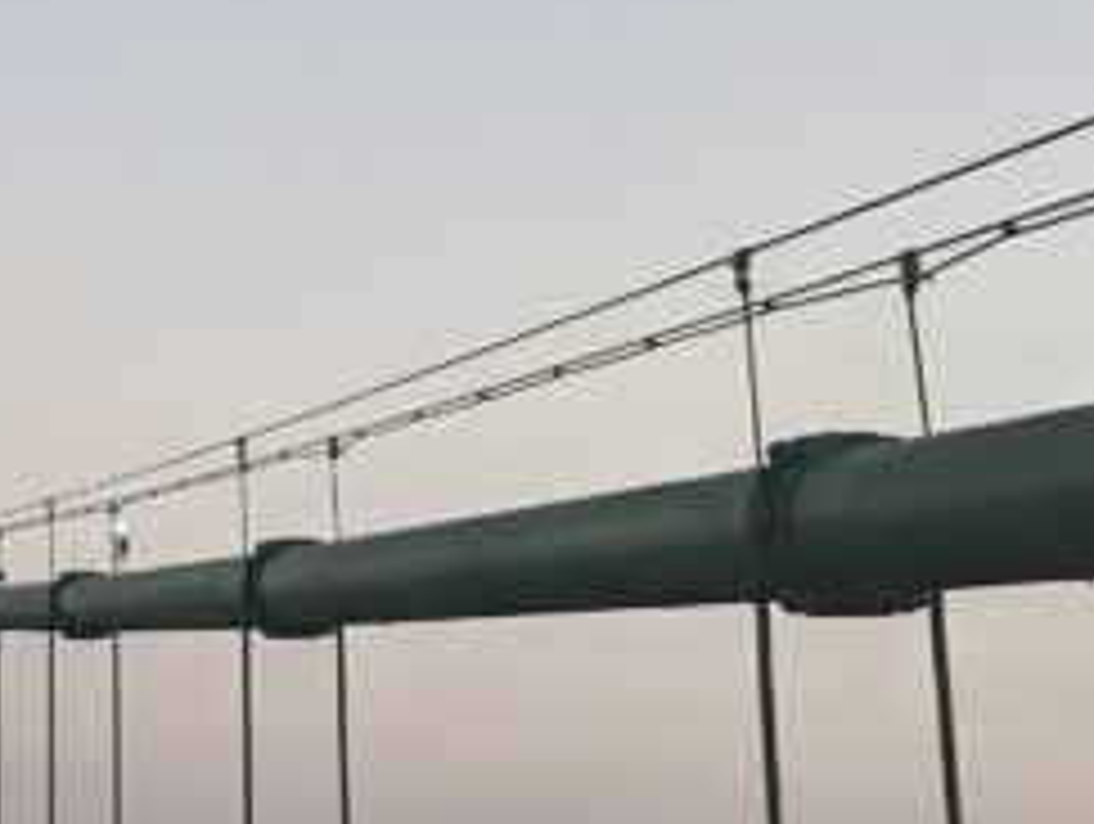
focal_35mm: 101
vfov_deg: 14.5
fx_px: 3197
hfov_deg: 17.4
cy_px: 47
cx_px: -563
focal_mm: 6.81
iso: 1847
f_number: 1.85
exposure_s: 1/1595
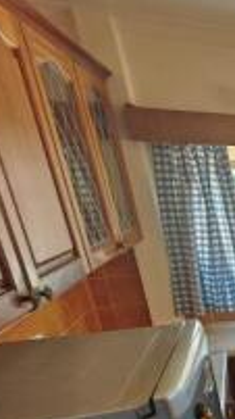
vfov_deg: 46.8
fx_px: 454
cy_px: 335
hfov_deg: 17.2
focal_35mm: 41
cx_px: 508
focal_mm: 1.82
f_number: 2
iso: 250
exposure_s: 1/50
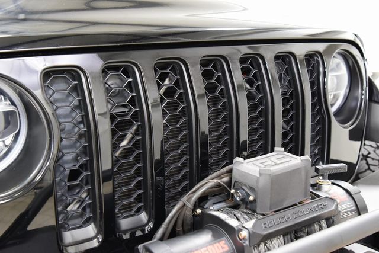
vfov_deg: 28.1
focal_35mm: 48
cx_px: 190
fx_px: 505
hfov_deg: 41.1
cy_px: 126
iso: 1600
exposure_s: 1/15
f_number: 4
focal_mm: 32
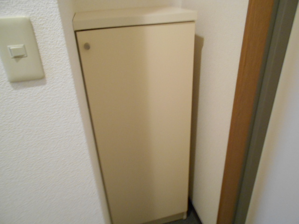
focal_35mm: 26
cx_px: 150
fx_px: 225
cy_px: 112
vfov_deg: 53.1
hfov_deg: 67.3
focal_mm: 4.6
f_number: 3.2
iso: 400
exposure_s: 1/10
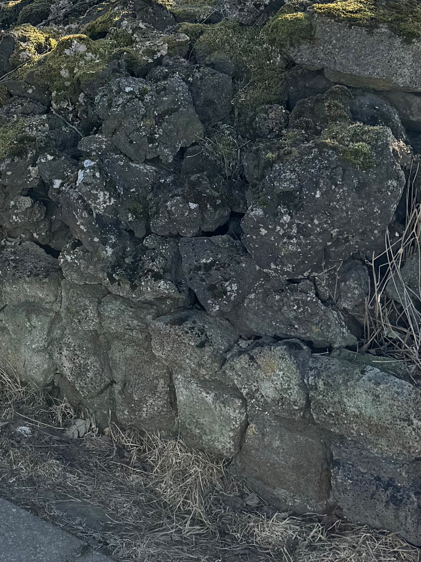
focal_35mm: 87
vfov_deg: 21.0
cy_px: -109
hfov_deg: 16.1
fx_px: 1411
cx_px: -124
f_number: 1.78
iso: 80
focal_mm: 6.86
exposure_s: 1/1261
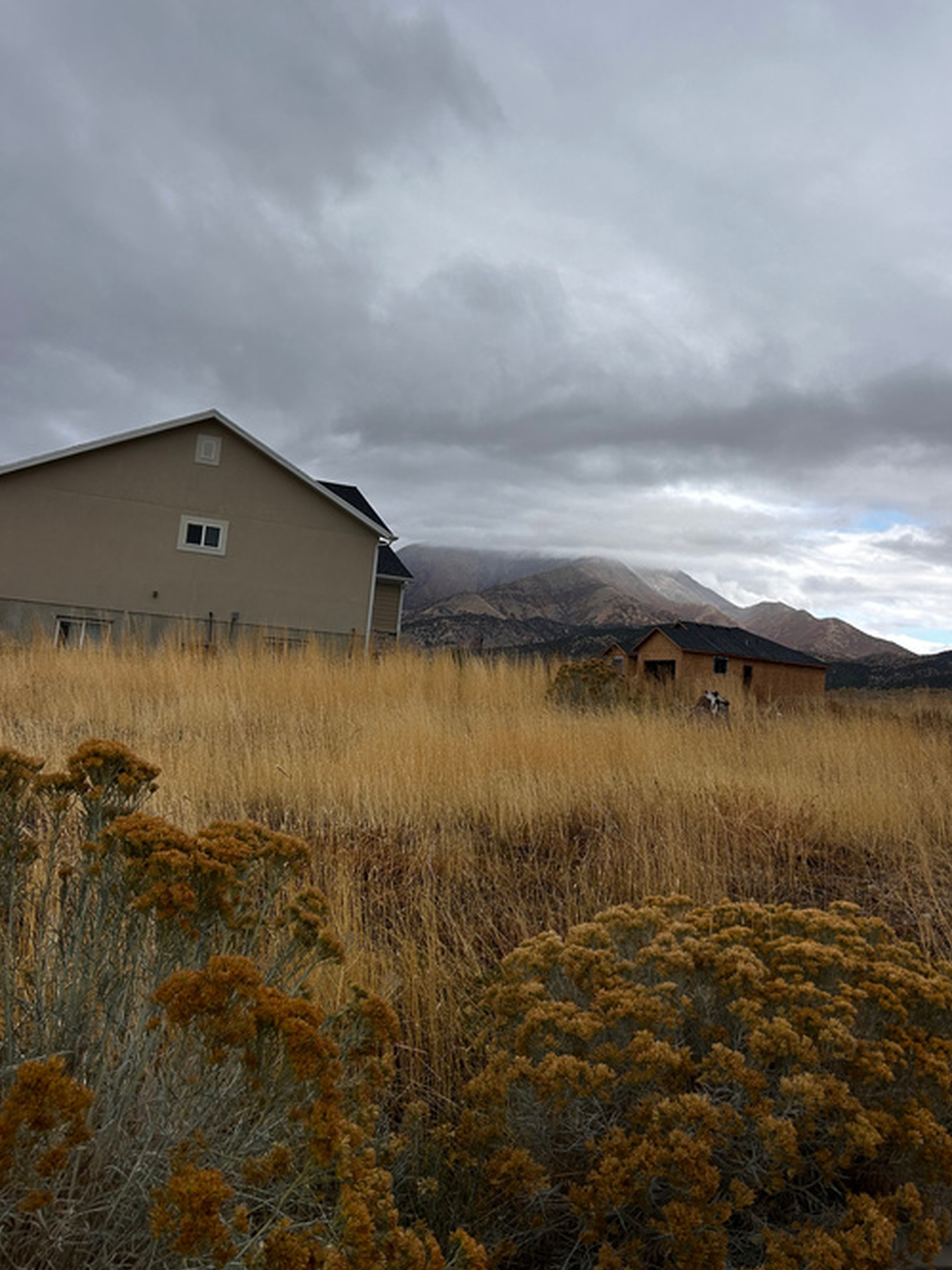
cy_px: 549
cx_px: 527
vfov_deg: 59.8
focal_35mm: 30
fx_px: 1101
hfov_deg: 46.7
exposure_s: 1/2841
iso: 50
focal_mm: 5.7
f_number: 1.5
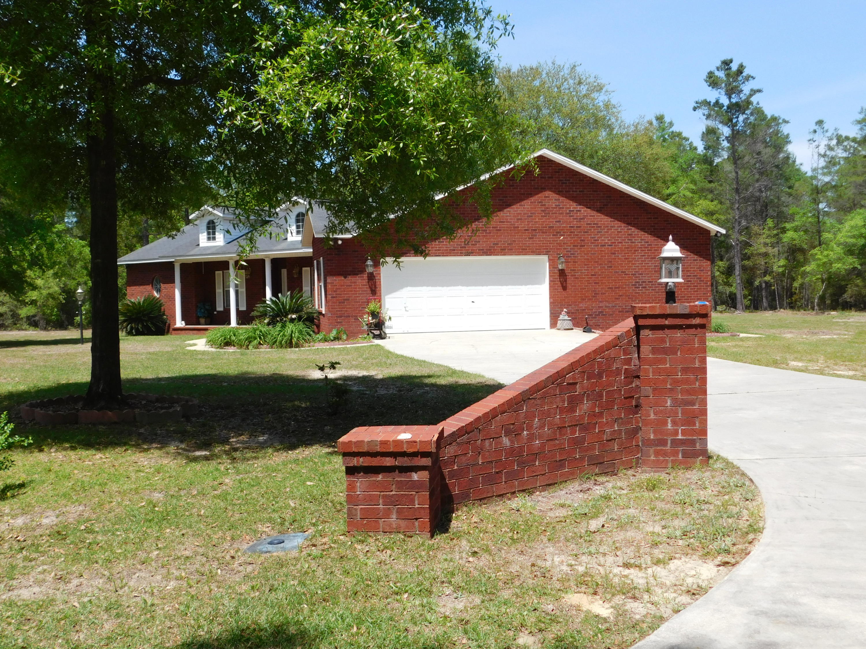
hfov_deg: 51.4
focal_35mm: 36
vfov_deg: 39.7
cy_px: 324
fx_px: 901
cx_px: 433
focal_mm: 6.3
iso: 125
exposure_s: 1/1000
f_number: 3.5
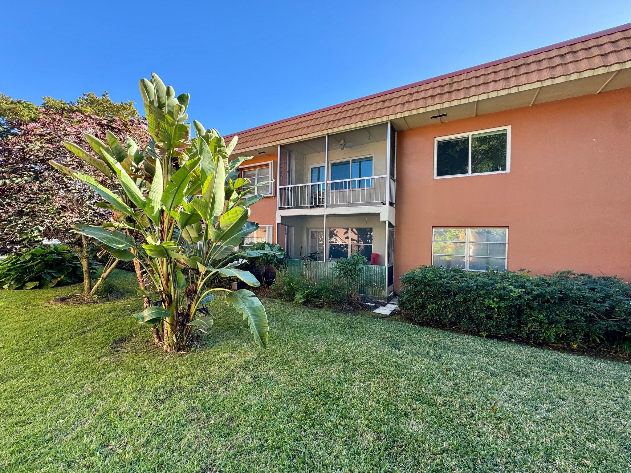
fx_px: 255
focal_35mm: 14
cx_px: 316
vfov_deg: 85.7
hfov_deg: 102.1
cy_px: 236
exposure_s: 1/113
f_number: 2.2
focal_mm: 2.22
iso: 40
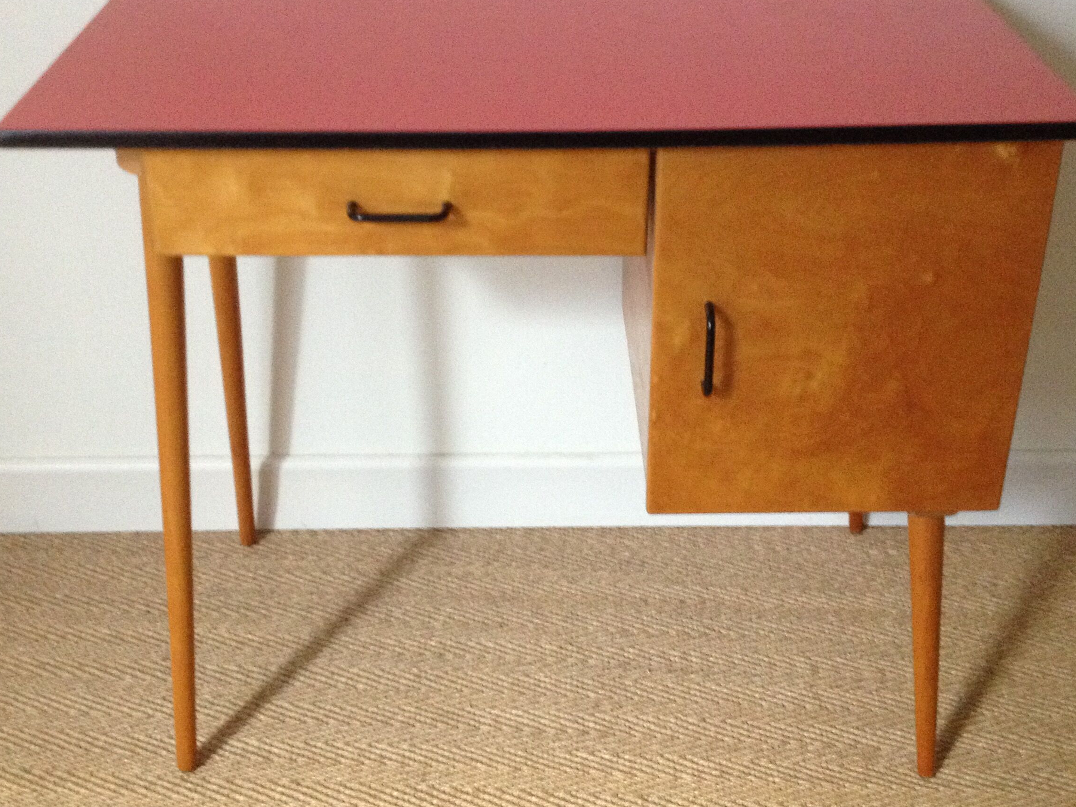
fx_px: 1554
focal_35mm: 50
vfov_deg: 29.1
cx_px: 545
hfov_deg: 38.2
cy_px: 375
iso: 400
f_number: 2.4
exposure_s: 1/17
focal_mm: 4.28
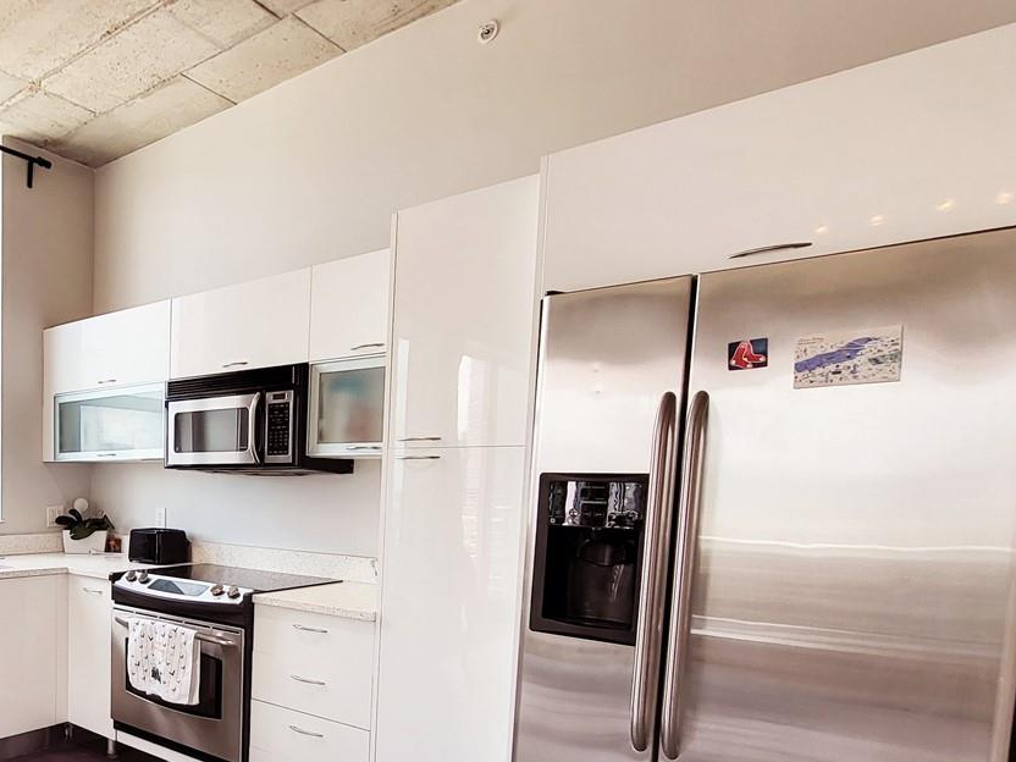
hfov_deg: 61.9
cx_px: 165
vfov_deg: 53.2
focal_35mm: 25
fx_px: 734
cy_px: 537
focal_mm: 1.74
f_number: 2.2
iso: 32
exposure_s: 1/60.2
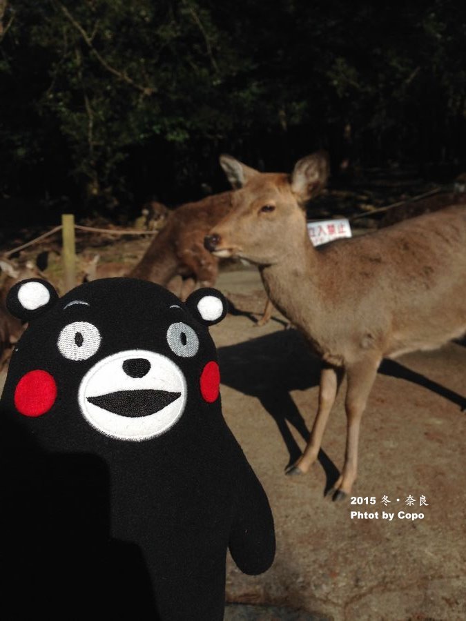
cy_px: 310
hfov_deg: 42.9
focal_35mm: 33
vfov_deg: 55.4
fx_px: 592
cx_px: 233
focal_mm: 4.12
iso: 50
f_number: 2.4
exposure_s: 1/1808
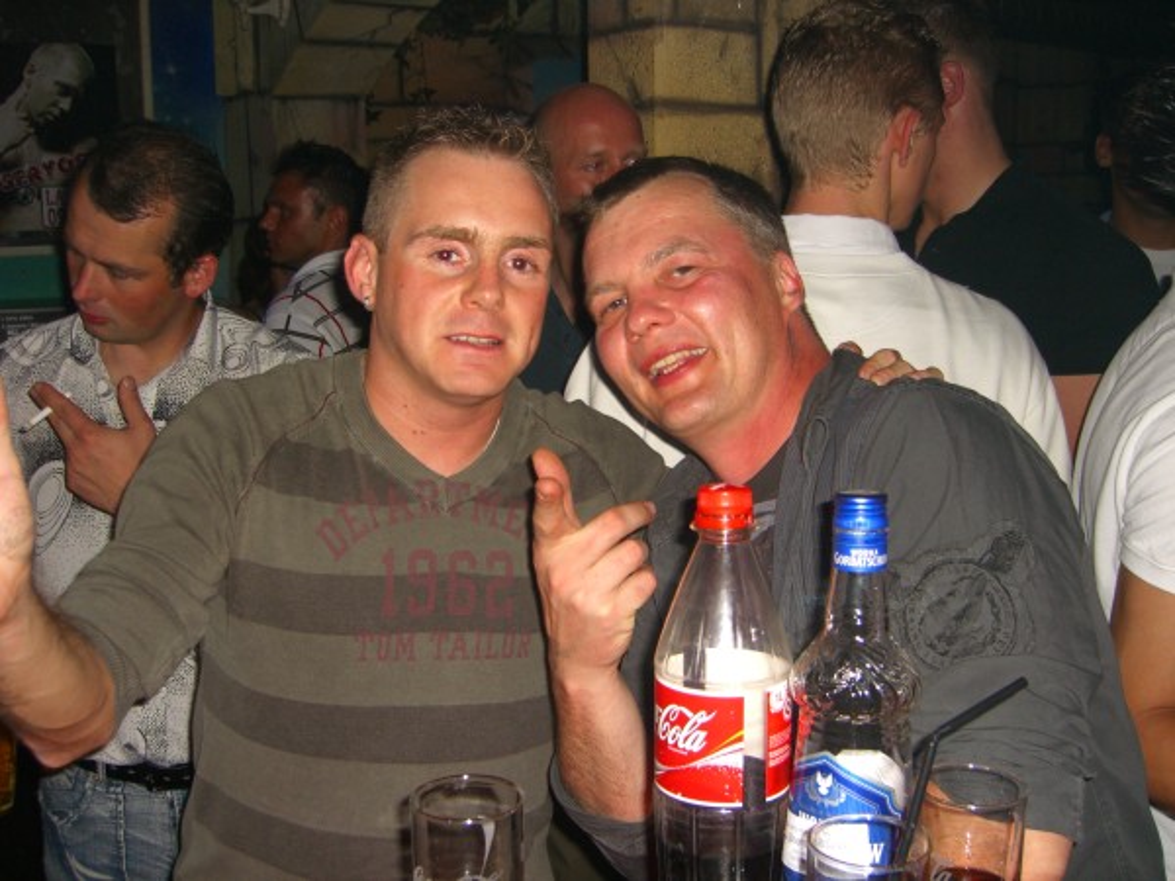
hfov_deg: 49.0
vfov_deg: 37.7
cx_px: 588
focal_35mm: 38
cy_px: 440
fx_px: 1290
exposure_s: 1/60
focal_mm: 7.9
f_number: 2.8
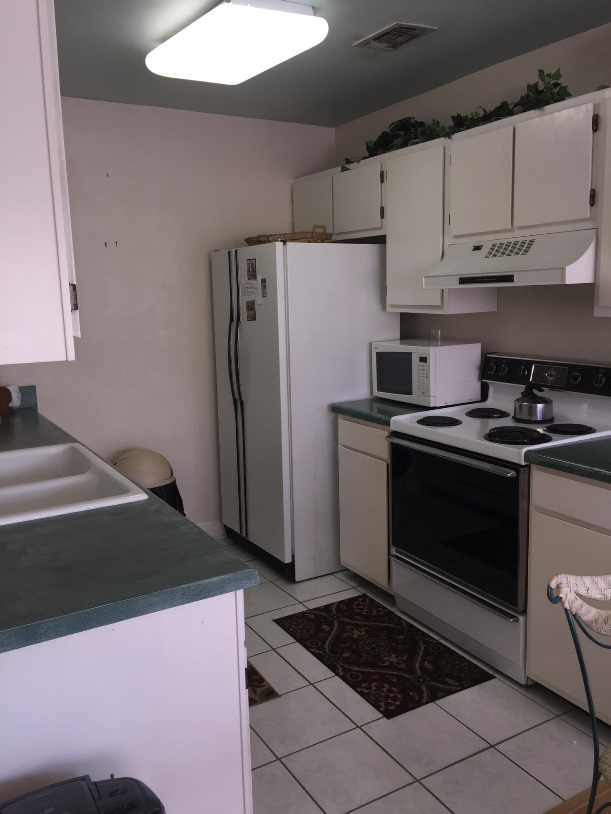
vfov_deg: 61.7
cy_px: 407
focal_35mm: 29
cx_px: 306
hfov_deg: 48.2
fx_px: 682
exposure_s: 1/30
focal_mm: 4.15
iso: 32
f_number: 2.2
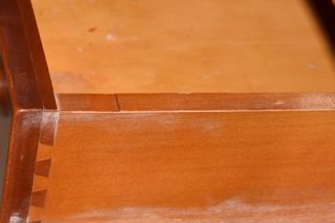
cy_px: 217
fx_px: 1507
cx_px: 69
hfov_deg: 12.6
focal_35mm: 162
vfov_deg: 8.4
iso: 400
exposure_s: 1/125
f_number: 5.6
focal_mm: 55
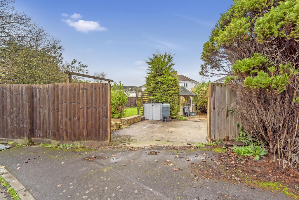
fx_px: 116
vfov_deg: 81.3
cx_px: 150
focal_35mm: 14
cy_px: 100
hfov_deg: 104.2
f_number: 6.3
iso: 800
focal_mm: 14
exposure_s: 1/320
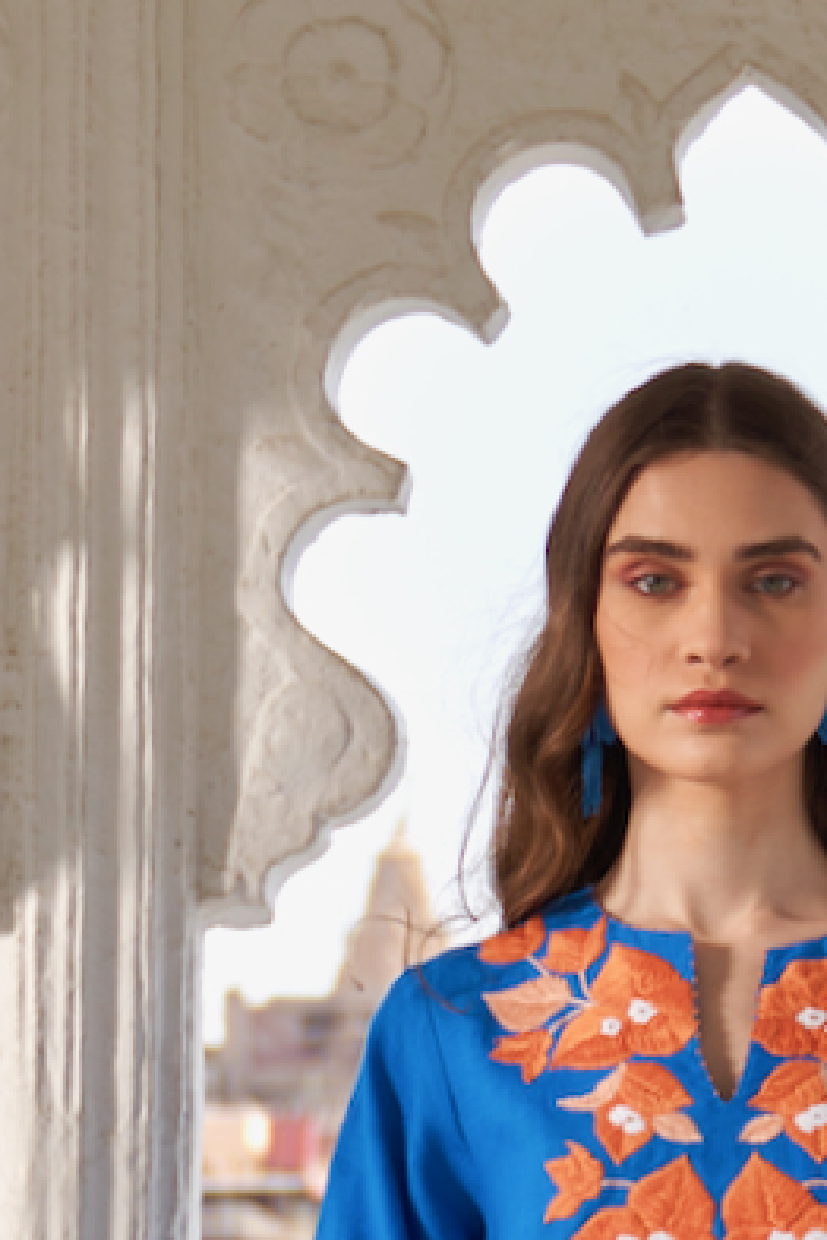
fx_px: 3687
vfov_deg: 17.2
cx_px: 770
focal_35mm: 107
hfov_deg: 12.7
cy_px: 1863
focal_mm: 33
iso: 50
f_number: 2.8
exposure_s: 1/800
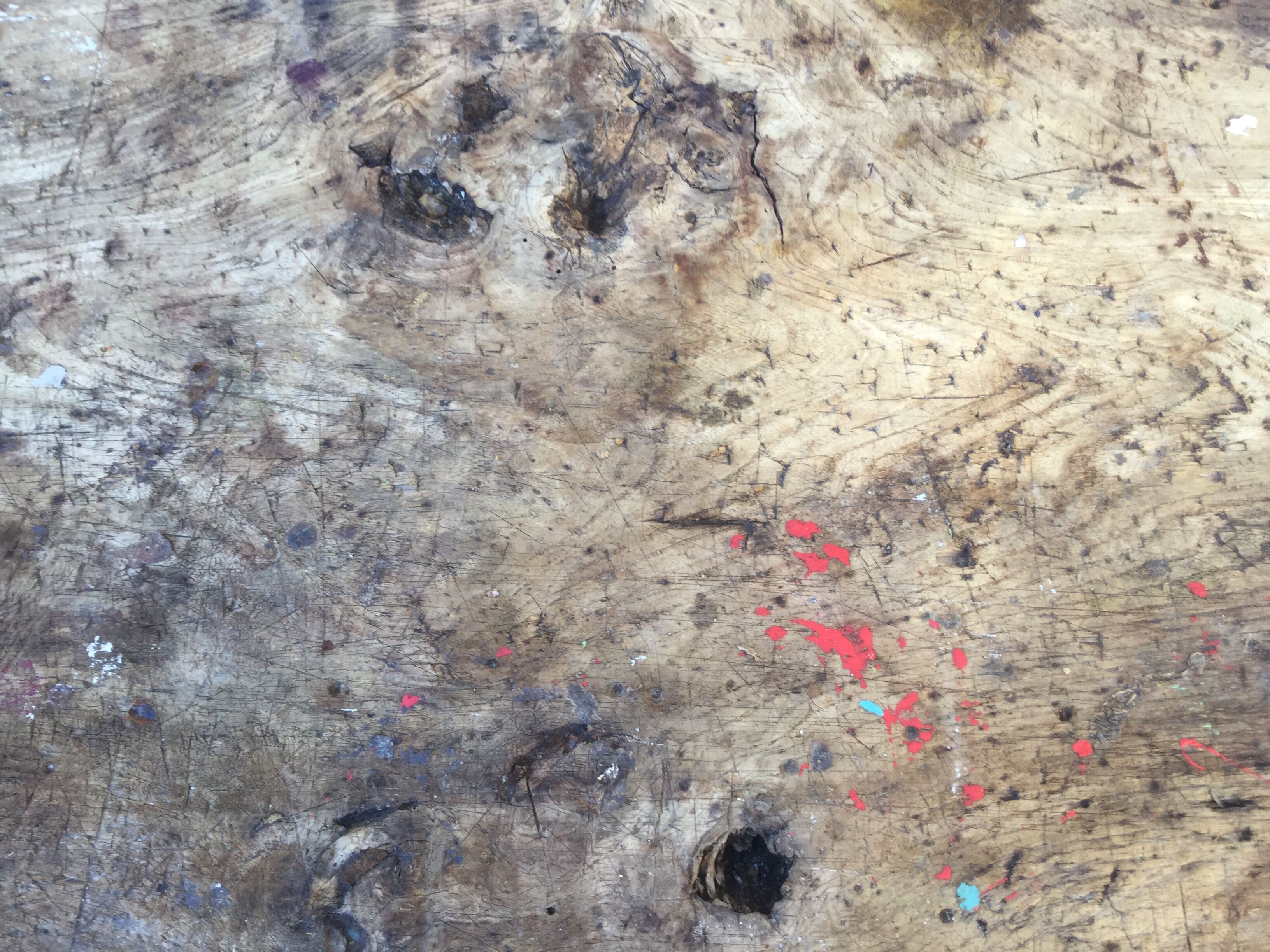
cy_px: 476
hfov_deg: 58.4
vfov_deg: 45.4
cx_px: 635
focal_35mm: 31
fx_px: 1137
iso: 25
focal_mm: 3.3
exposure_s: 1/50
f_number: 2.4
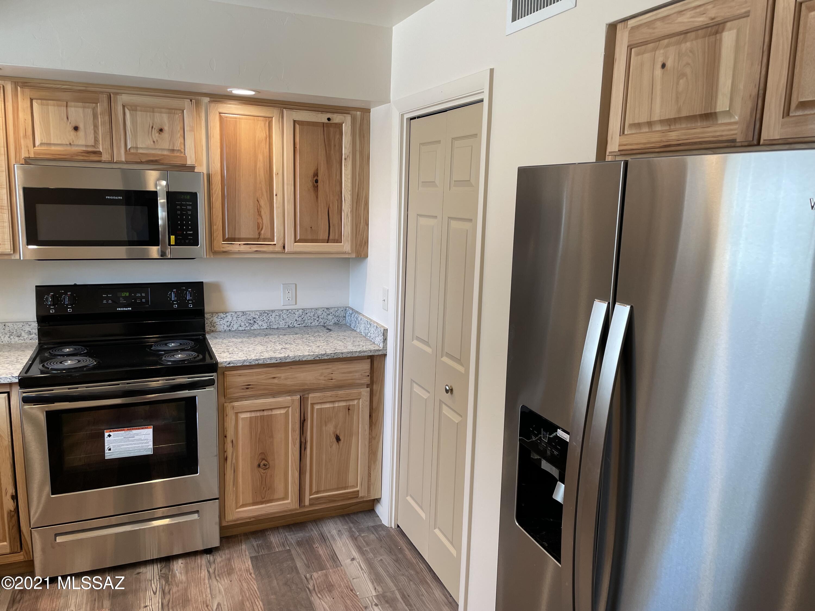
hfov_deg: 67.3
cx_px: 408
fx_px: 612
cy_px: 306
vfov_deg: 53.1
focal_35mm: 26
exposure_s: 1/120
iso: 64
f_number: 1.6
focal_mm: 4.2
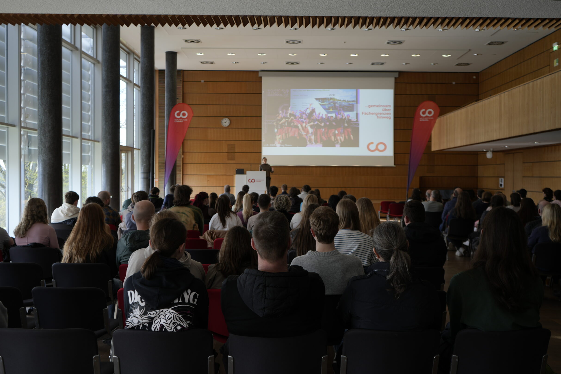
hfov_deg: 53.1
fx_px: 561
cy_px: 187
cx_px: 289
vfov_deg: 36.9
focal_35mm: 36
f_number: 4
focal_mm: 34
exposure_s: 1/50
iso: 100
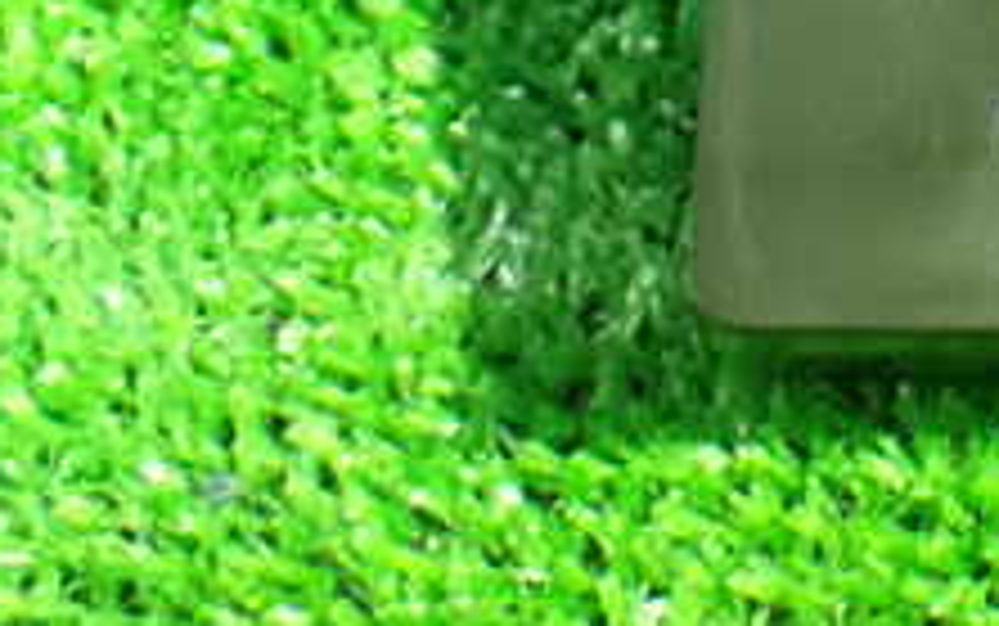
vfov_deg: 10.0
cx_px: 1256
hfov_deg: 15.8
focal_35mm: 126
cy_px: -365
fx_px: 3432
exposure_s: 1/13
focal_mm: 7.84
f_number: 2.9
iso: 1600
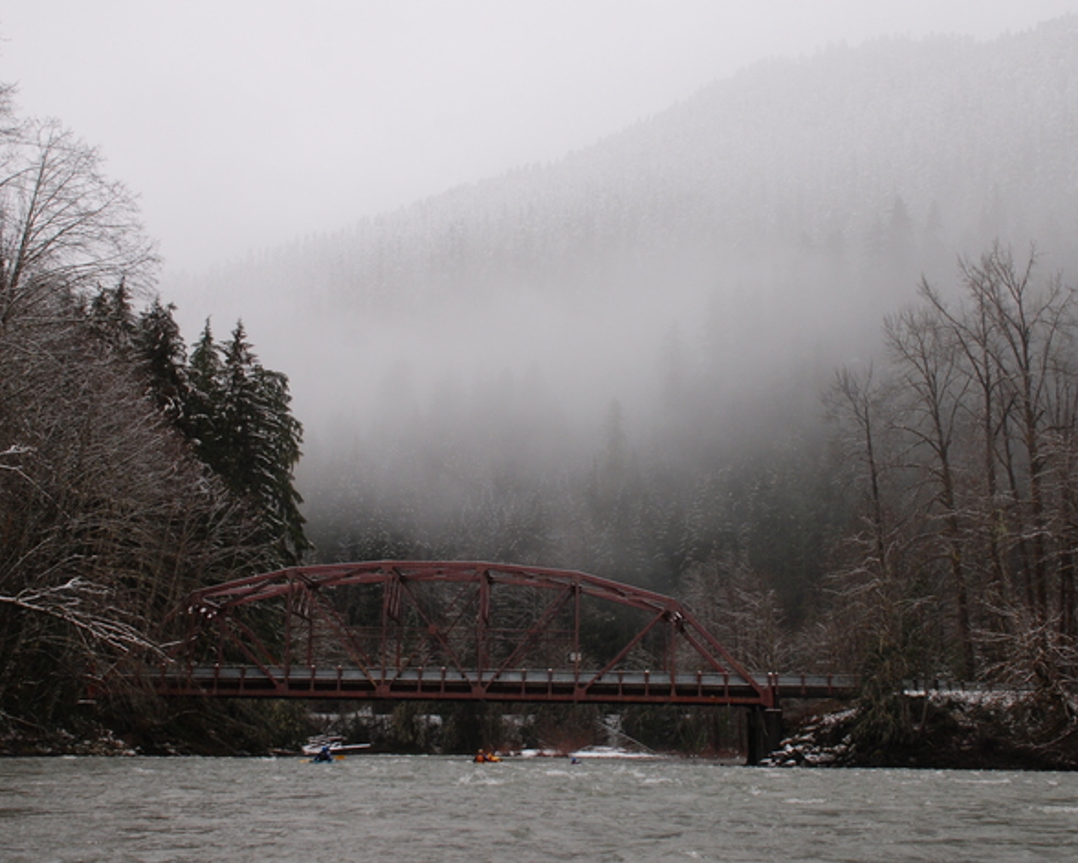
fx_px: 1468
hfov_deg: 40.3
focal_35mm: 46
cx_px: 579
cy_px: 446
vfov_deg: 32.8
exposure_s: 1/200
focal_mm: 24
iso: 400
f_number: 7.1
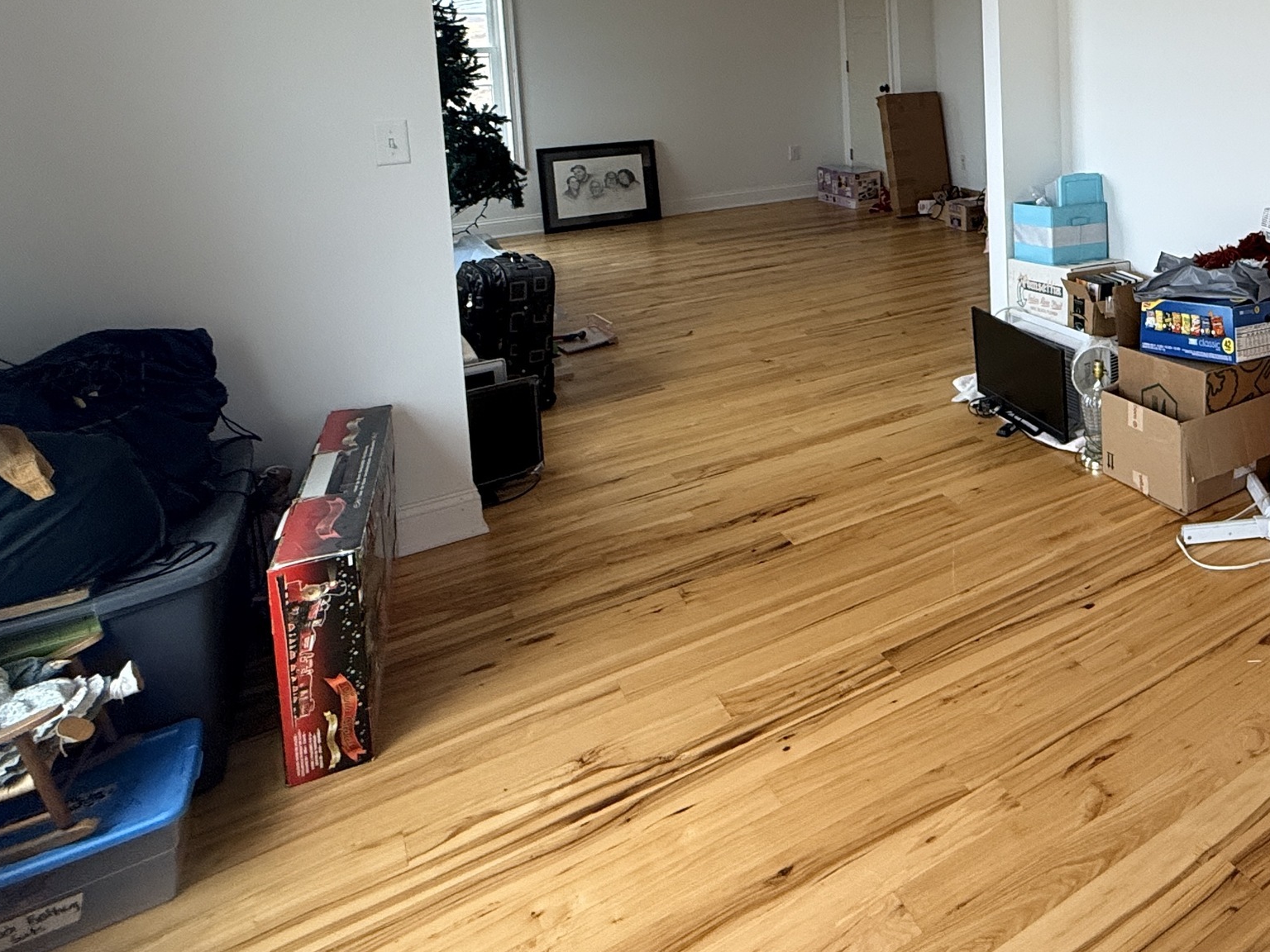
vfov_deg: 45.8
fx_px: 1027
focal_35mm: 28
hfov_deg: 55.4
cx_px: 1132
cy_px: 126
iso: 200
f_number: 2.2
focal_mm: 2.22
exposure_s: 1/99
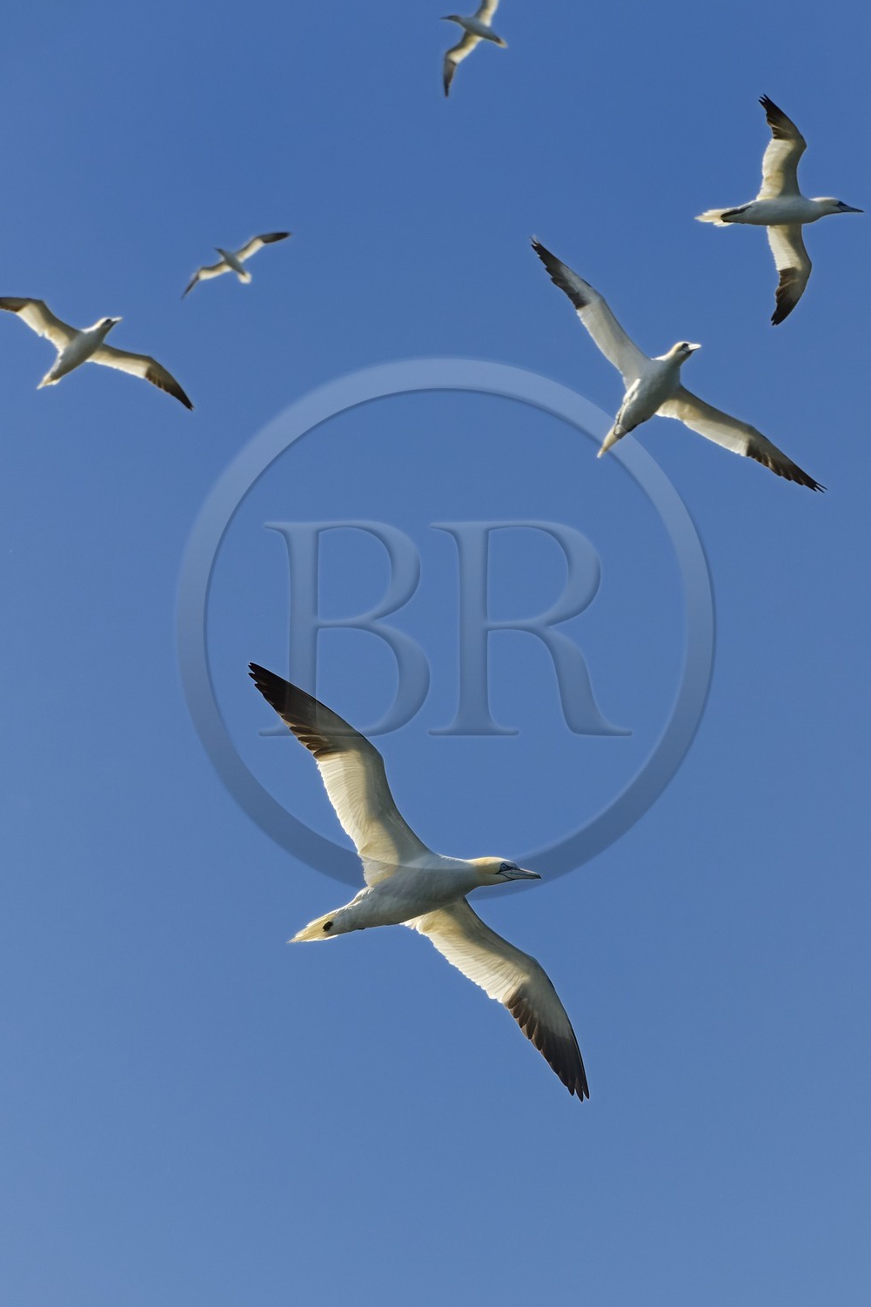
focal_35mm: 213
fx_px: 7731
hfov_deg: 6.4
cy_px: 630
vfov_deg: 9.7
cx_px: 444
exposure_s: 1/1250
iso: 400
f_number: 13
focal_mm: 200
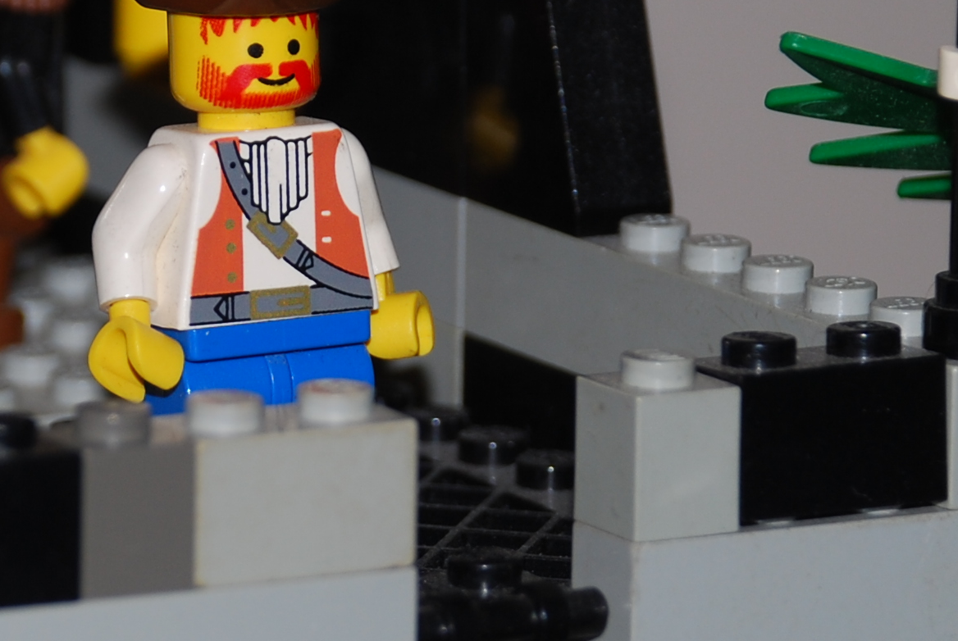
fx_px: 9272
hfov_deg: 5.9
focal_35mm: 348
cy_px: 130
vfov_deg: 4.0
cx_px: 221
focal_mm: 70
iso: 100
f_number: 5.6
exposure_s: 1/125
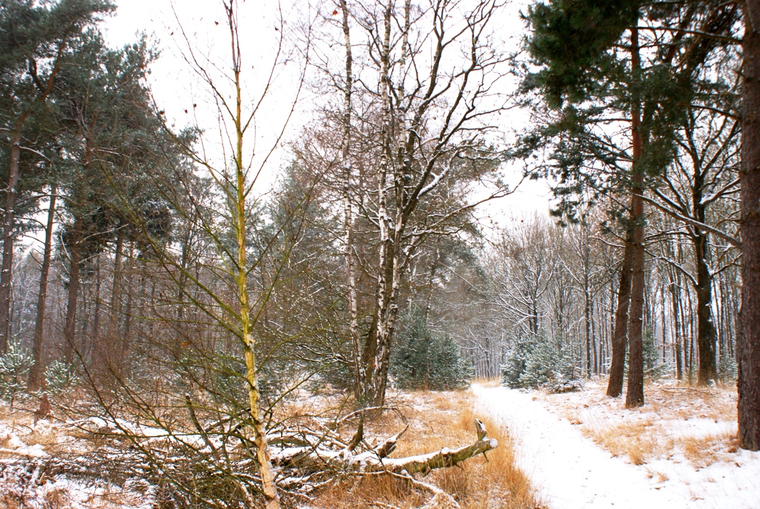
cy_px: 254
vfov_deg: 34.3
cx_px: 380
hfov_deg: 49.5
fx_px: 824
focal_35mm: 39
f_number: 8
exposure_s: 1/60
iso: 100
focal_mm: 26
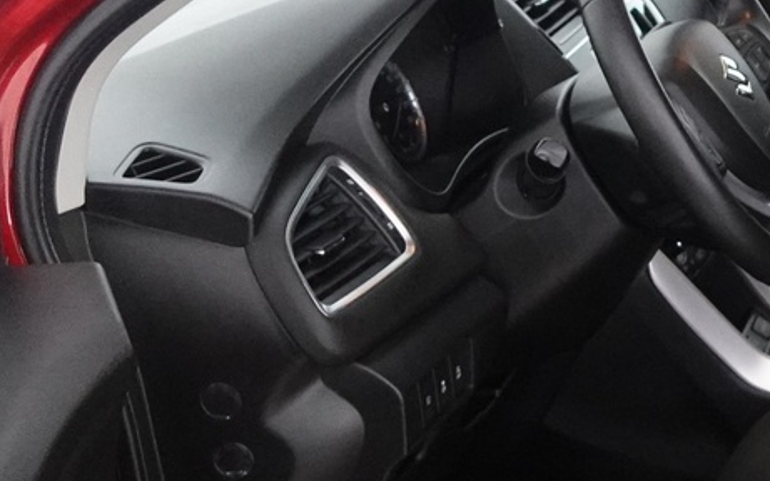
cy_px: 287
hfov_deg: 22.6
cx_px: 872
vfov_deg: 15.2
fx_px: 1804
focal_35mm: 86
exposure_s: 1/100
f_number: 1.8
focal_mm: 9.4
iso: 2000
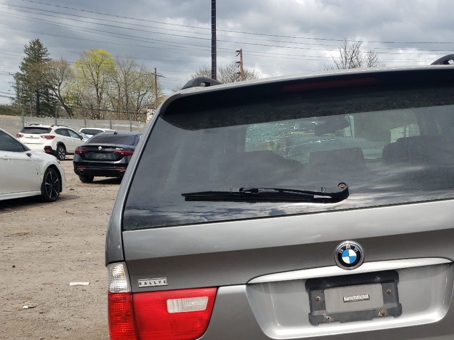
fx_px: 603
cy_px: 274
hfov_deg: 39.7
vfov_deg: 30.7
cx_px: 359
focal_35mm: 46
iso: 50
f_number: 1.5
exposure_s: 1/2500
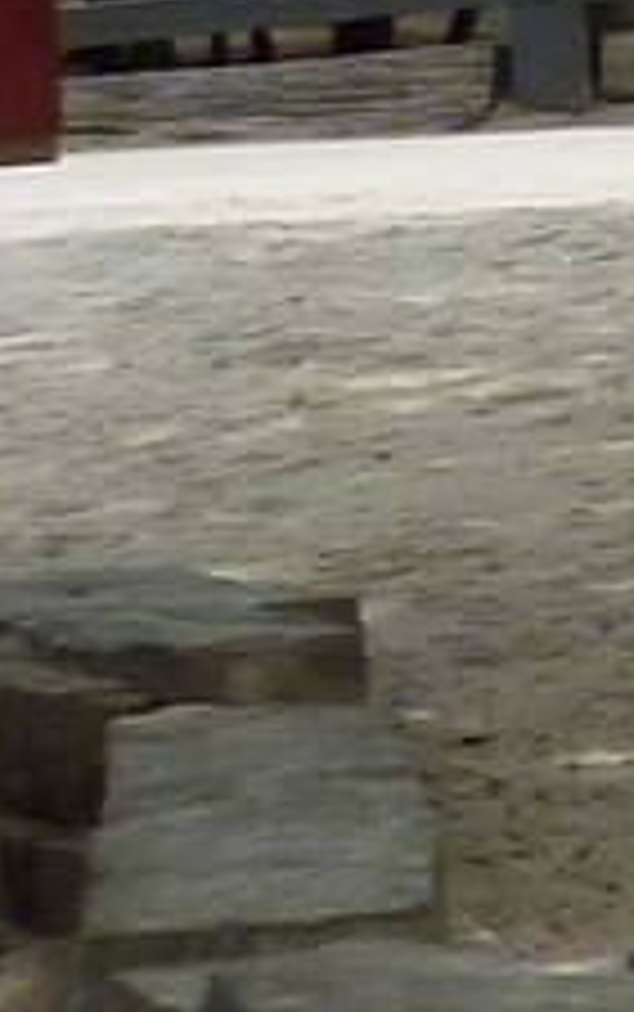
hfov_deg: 3.8
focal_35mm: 301
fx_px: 8305
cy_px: -351
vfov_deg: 6.9
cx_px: 3557
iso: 200
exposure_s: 1/500
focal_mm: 6.5
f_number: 3.6
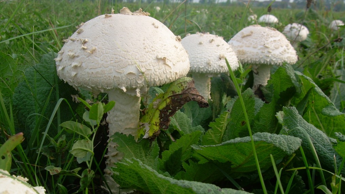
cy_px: 103
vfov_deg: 28.4
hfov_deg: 48.3
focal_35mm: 42
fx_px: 384
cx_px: 174
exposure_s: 1/162
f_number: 4.6
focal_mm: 6.3
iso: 50
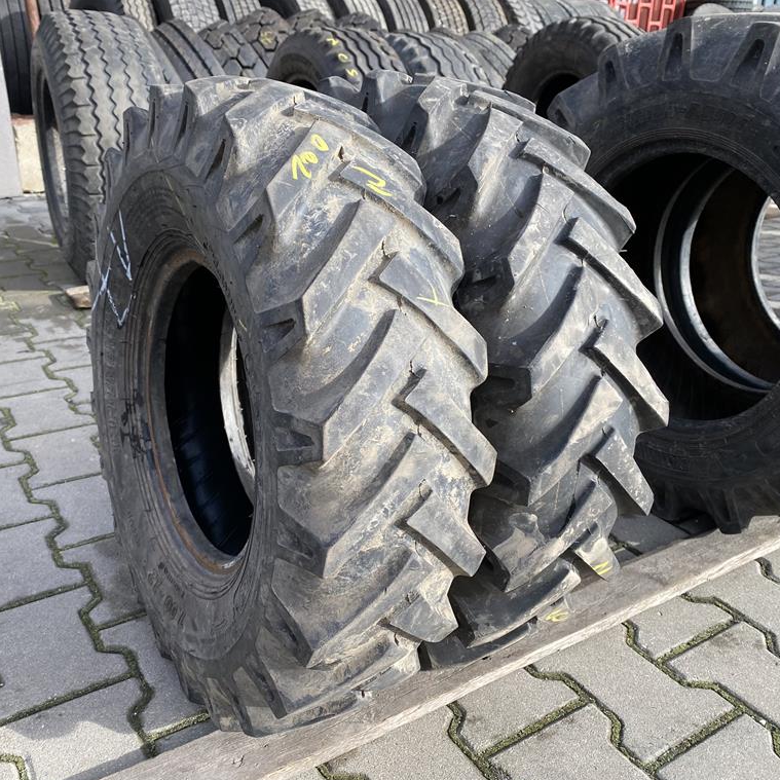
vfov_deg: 52.5
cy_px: 394
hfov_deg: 52.5
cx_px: 394
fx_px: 790
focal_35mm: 31
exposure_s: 1/681
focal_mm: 4.25
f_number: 1.8
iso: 32
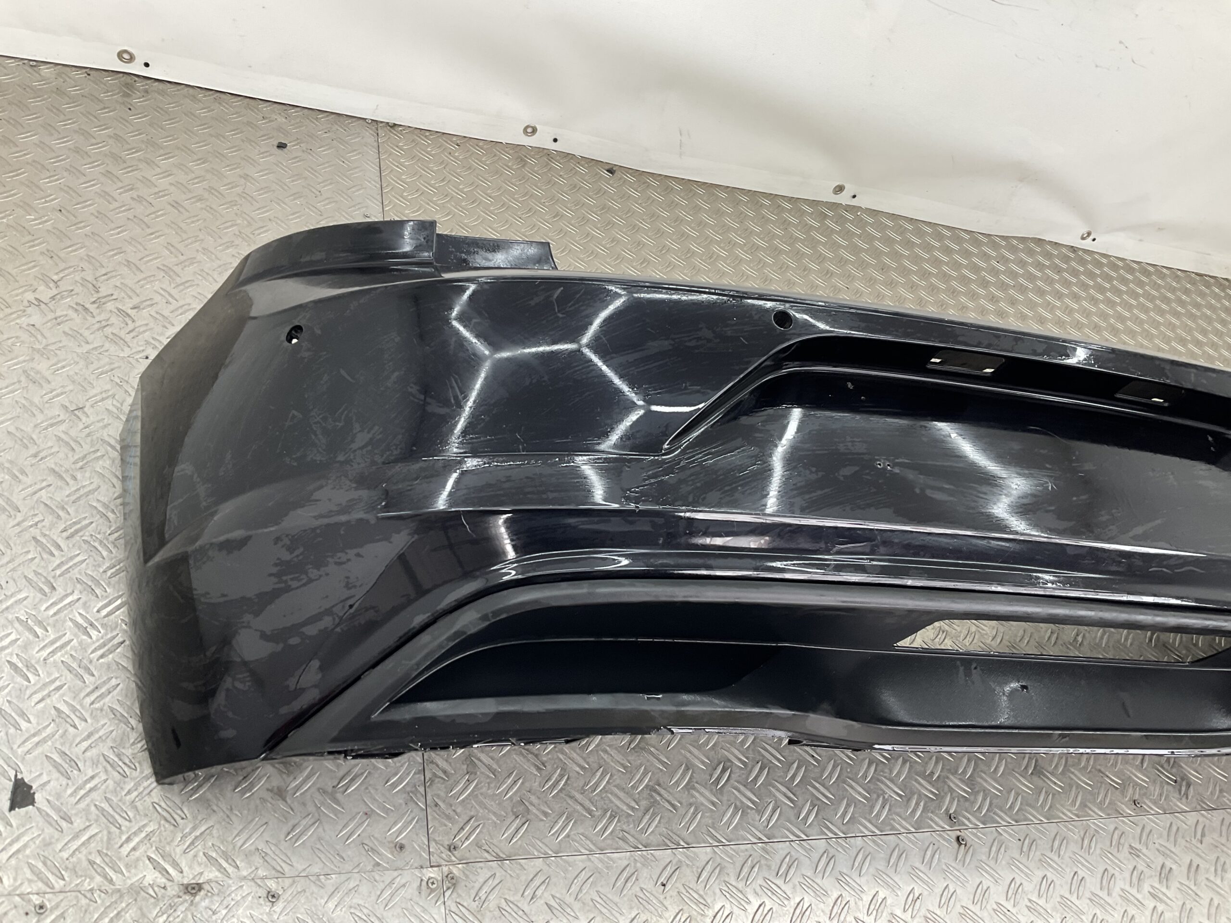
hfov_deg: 61.7
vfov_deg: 48.2
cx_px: 616
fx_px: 1031
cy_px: 462
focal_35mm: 29
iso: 40
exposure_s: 1/120
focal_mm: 3
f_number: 1.8
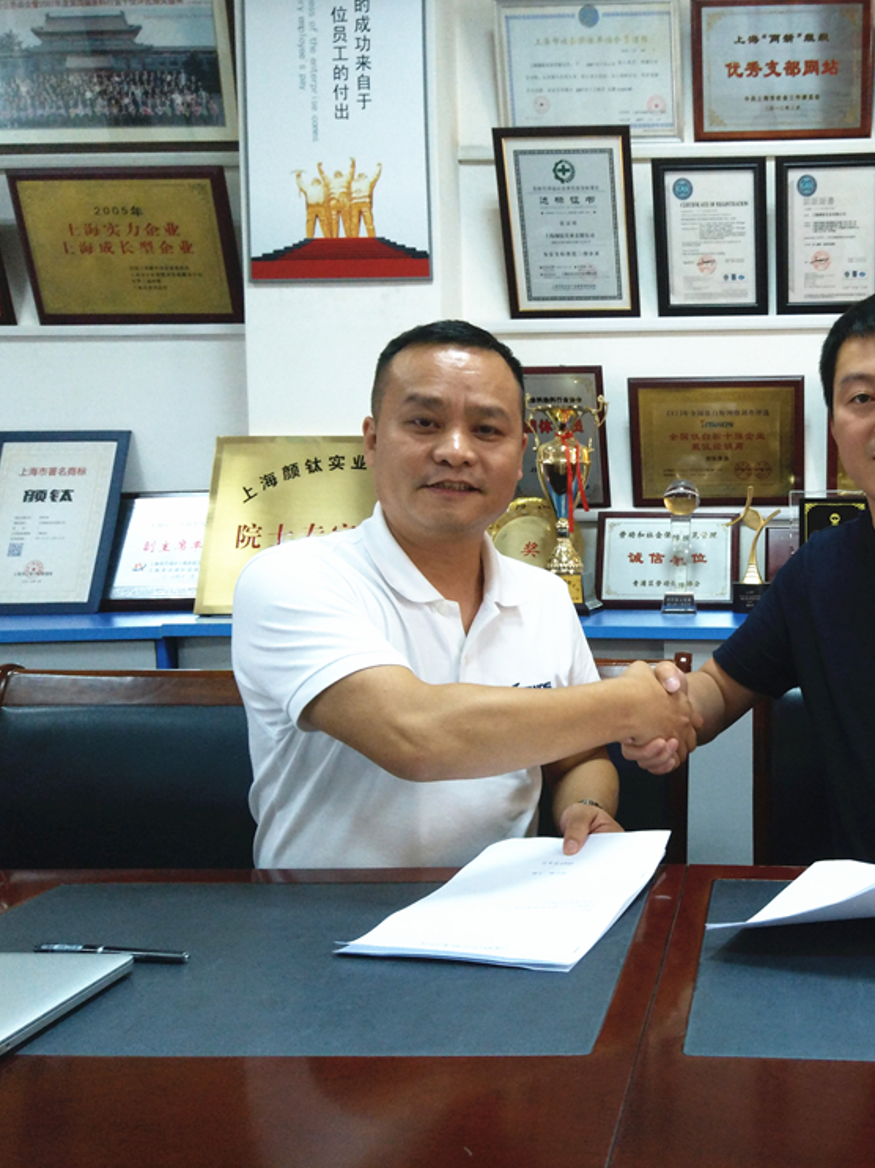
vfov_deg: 58.4
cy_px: 580
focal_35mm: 31
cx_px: 737
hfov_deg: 42.7
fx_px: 1045
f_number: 2
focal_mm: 4.04
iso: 600
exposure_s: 1/20
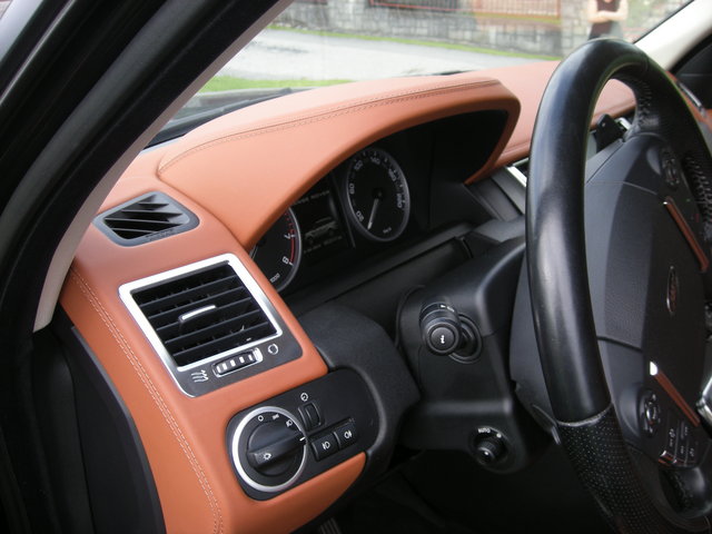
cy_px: 267
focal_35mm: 35
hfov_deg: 52.6
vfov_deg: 40.7
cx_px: 356
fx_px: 720
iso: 64
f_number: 2.8
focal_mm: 5.7
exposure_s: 1/122
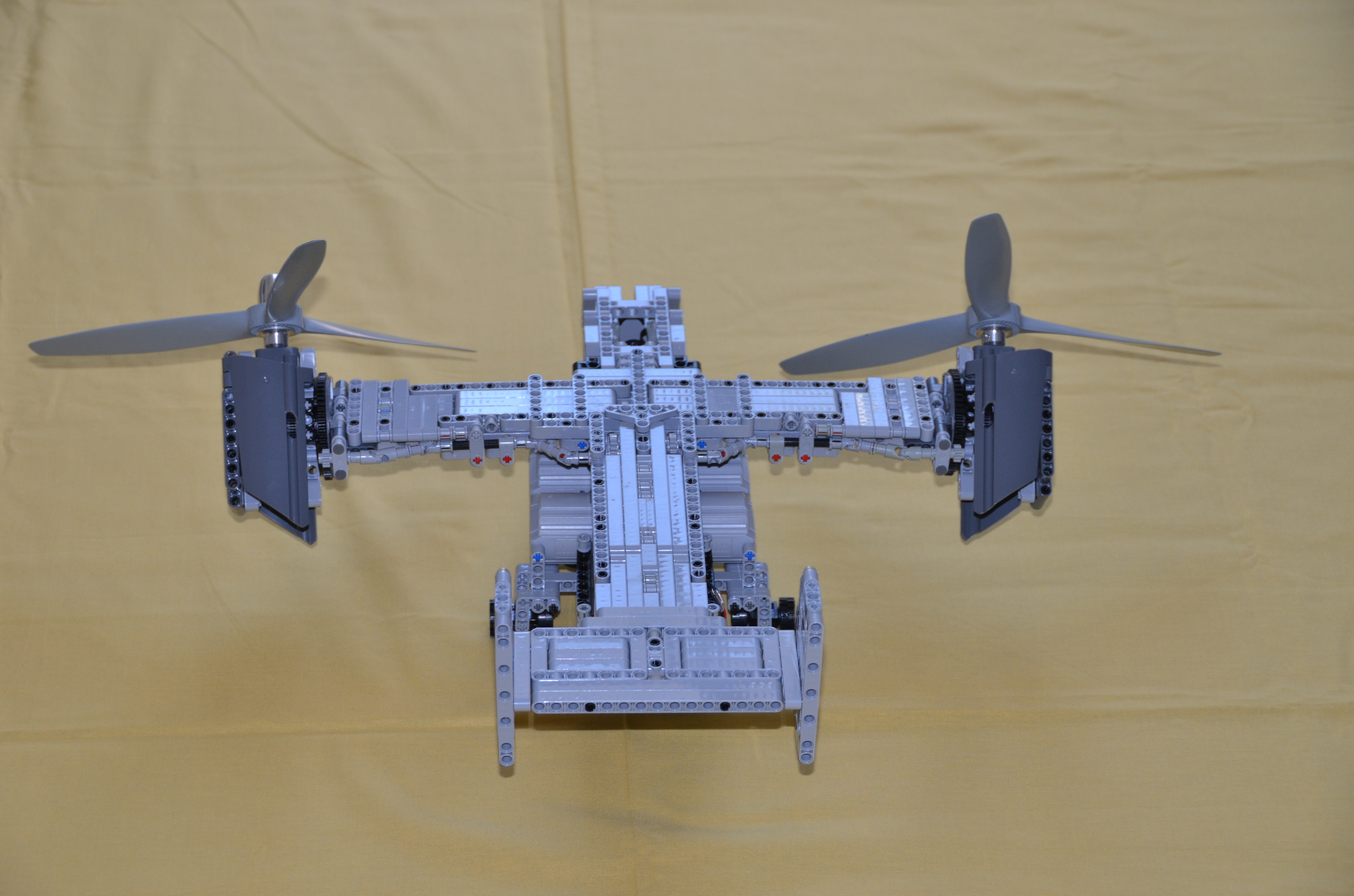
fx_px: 3491
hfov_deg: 22.0
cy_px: 448
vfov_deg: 14.6
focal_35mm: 93
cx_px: 677
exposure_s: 1/60
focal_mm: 62
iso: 400
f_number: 5.6
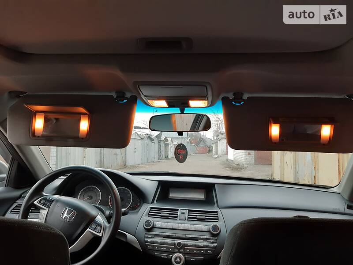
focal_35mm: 26
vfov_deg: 53.1
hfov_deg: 67.3
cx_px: 176
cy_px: 132
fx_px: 265
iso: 200
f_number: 1.7
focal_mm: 3.9
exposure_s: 1/50
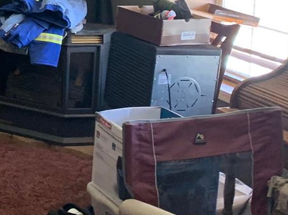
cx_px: -123
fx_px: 732
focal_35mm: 88
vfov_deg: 16.4
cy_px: 0
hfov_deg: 19.8
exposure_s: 1/46
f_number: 1.8
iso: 400
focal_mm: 4.25
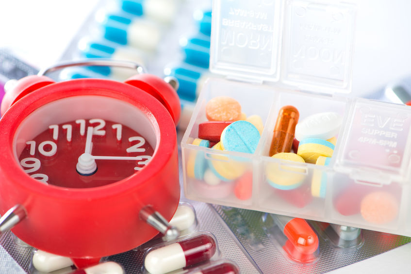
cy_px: 137
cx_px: 206
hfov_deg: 19.5
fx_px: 1199
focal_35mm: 105
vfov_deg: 13.0
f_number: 8
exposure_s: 1/160
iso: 125
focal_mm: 105
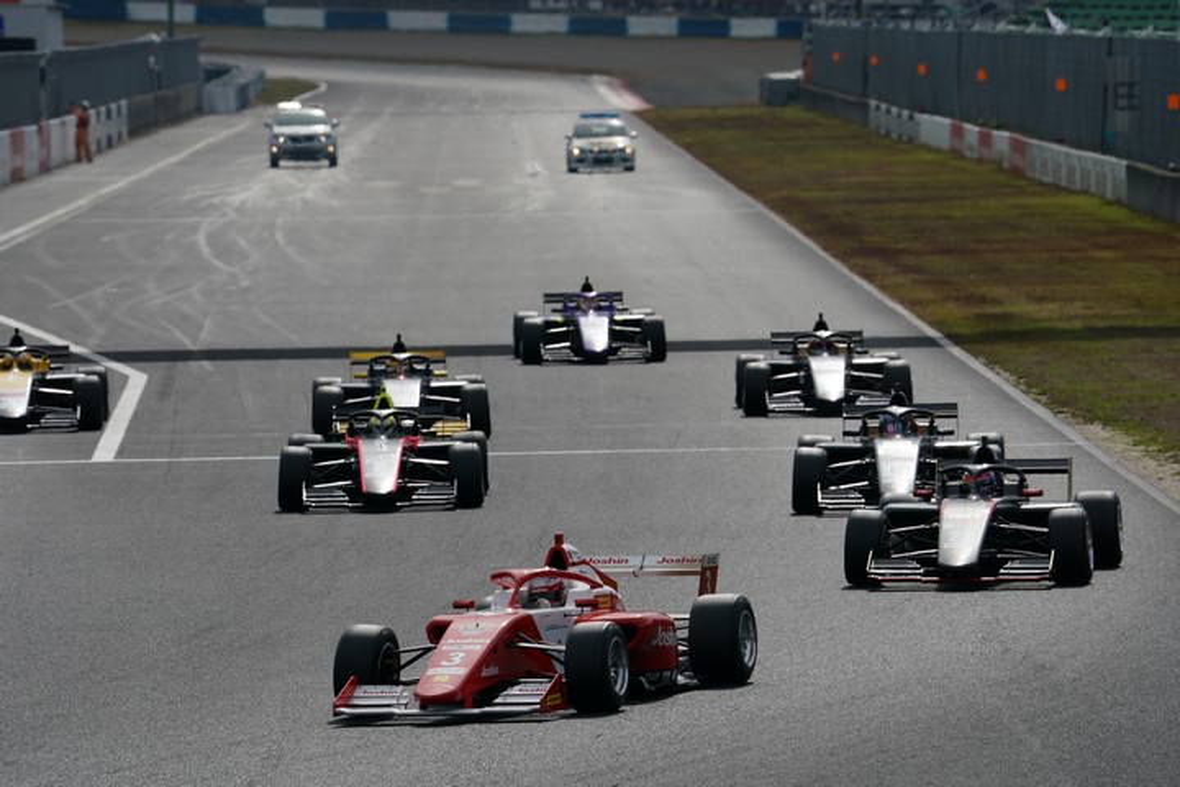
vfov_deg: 3.4
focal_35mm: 404
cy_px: 394
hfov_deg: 5.1
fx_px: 13241
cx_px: 590
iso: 200
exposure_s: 1/800
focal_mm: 404
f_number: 10
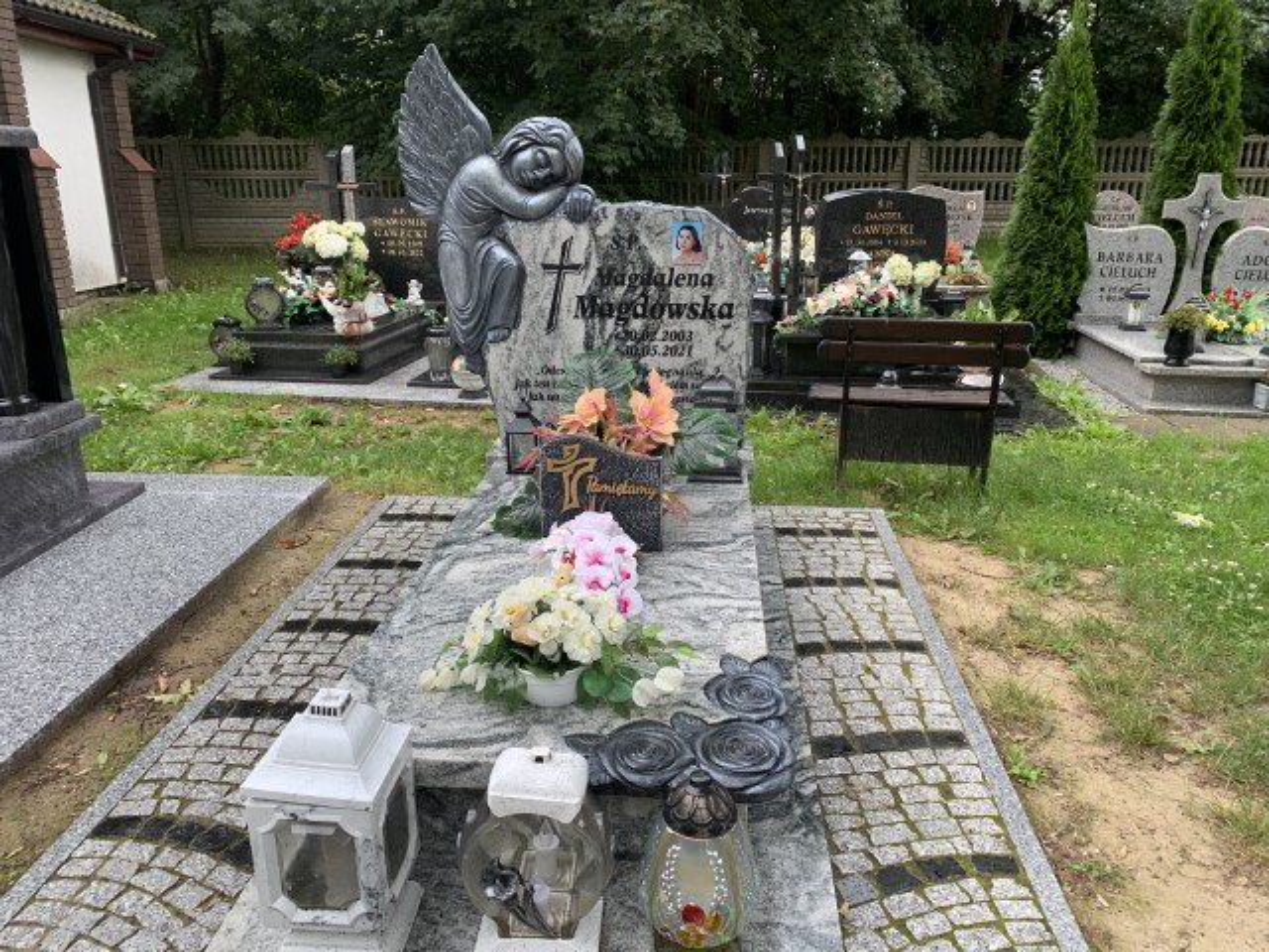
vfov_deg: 53.1
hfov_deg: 67.3
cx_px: 634
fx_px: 953
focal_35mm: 26
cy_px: 476
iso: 25
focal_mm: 4.25
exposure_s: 1/196
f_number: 1.8
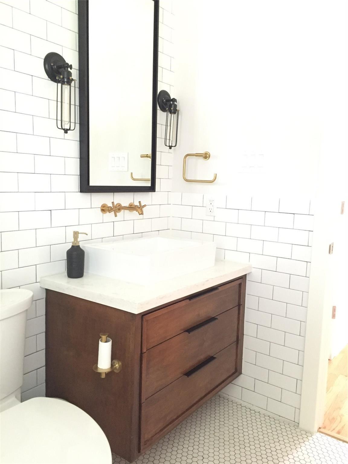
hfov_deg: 48.2
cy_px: 232
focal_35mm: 29
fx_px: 389
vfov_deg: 61.7
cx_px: 174
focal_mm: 4.15
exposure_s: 1/15
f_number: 2.2
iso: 320
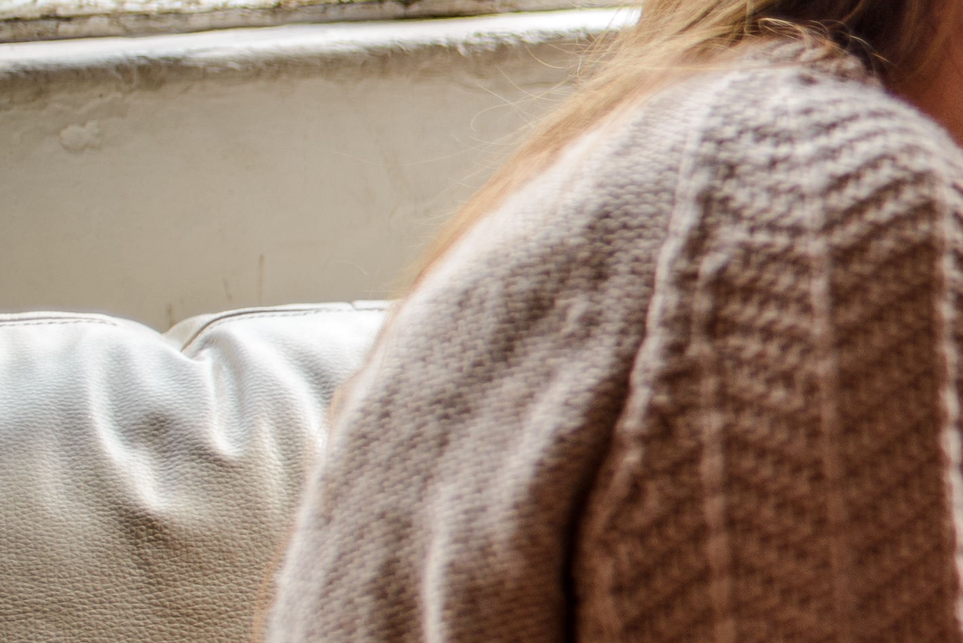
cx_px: 1928
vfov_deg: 9.3
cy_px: 438
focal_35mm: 148
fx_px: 3960
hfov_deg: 12.3
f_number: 1.4
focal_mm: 35
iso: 64
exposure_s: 1/320
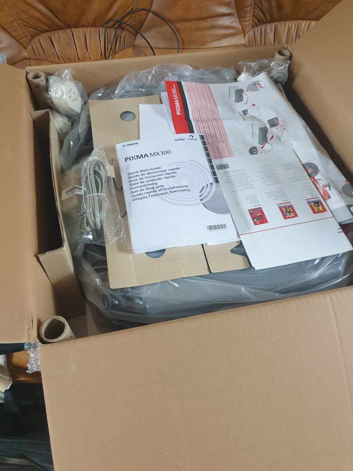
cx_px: 176
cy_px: 236
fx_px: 354
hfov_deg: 53.1
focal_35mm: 26
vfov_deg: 67.3
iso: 250
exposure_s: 1/41
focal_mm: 4.3
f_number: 1.5
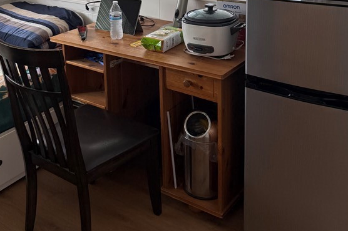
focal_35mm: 46
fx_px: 444
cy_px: 5
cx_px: 123
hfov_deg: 42.3
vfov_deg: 27.7
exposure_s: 1/313
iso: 100
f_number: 1.78
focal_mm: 6.76
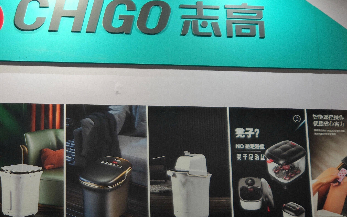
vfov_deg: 14.8
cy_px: 103
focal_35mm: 88
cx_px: 150
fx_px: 832
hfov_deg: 23.5
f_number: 2.2
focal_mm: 6.22
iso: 246
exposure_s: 1/100
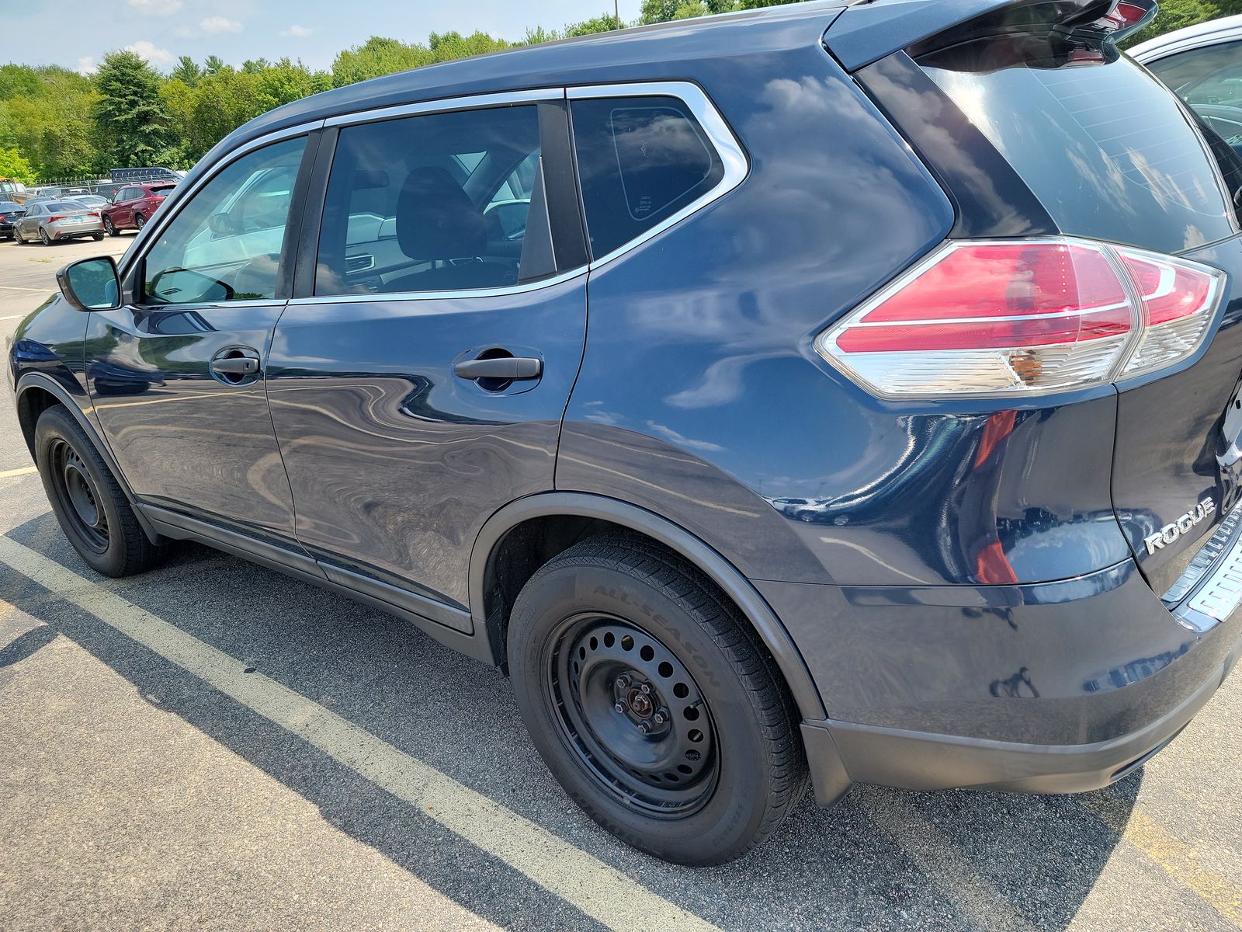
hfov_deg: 71.6
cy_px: 466
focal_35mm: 24
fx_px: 861
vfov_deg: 56.8
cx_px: 621
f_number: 1.8
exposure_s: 1/280
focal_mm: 6.7
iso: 50
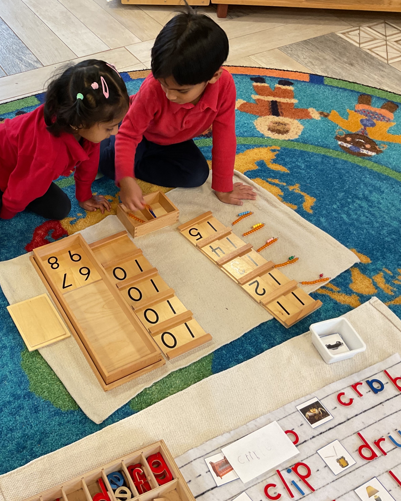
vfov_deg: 47.9
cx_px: 102
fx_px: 564
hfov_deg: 38.2
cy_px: 250
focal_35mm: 38
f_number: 1.8
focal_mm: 3
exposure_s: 1/50
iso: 64
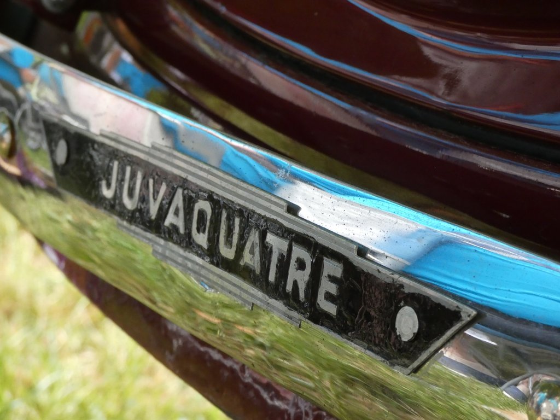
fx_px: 1893
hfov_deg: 16.8
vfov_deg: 12.7
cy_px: 210
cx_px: 280
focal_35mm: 117
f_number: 5.1
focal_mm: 21
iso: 640
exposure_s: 1/125
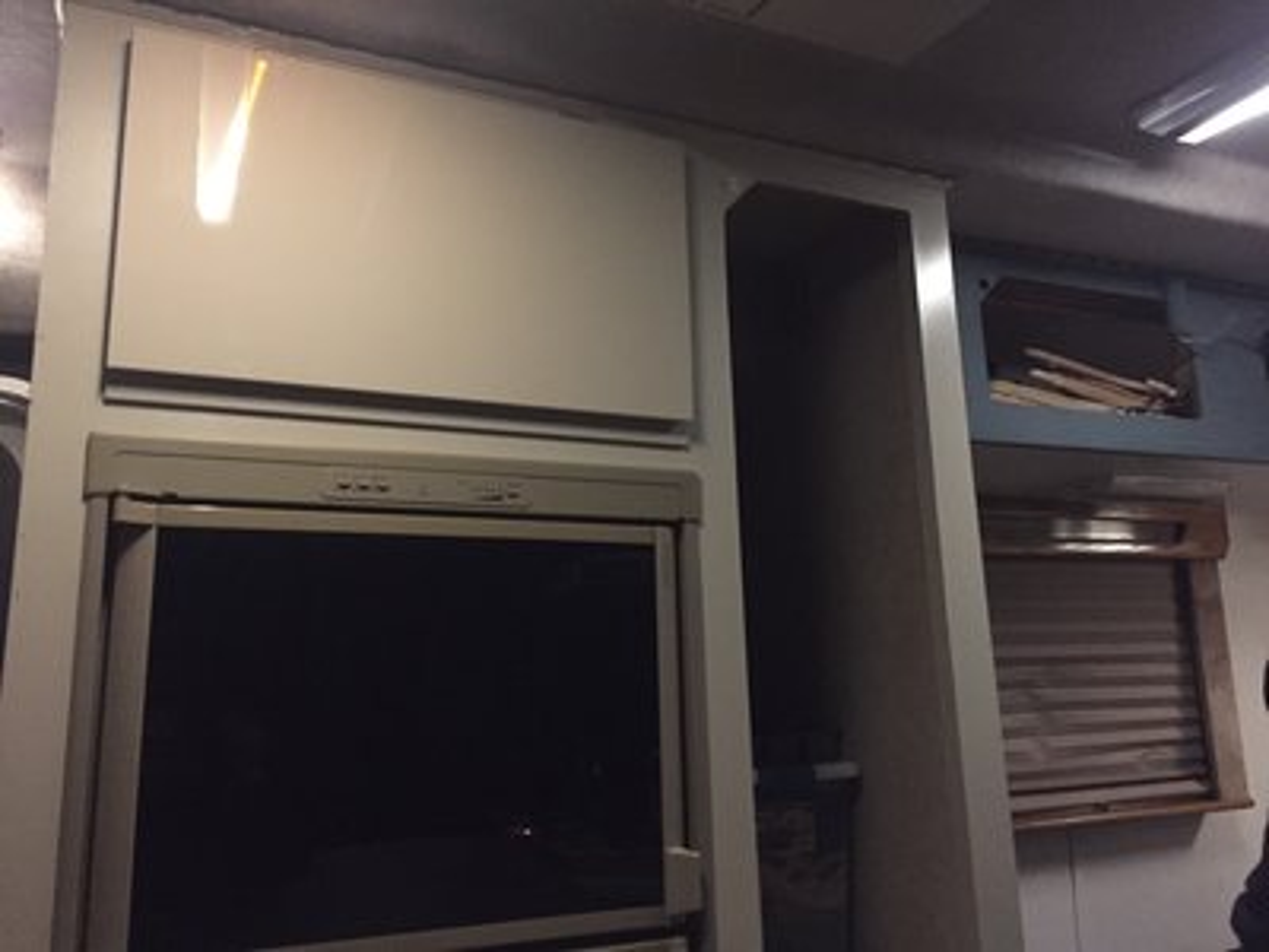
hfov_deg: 61.7
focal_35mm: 29
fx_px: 1063
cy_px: 476
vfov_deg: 48.2
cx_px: 634
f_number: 2.2
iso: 320
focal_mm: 4.15
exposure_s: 1/15
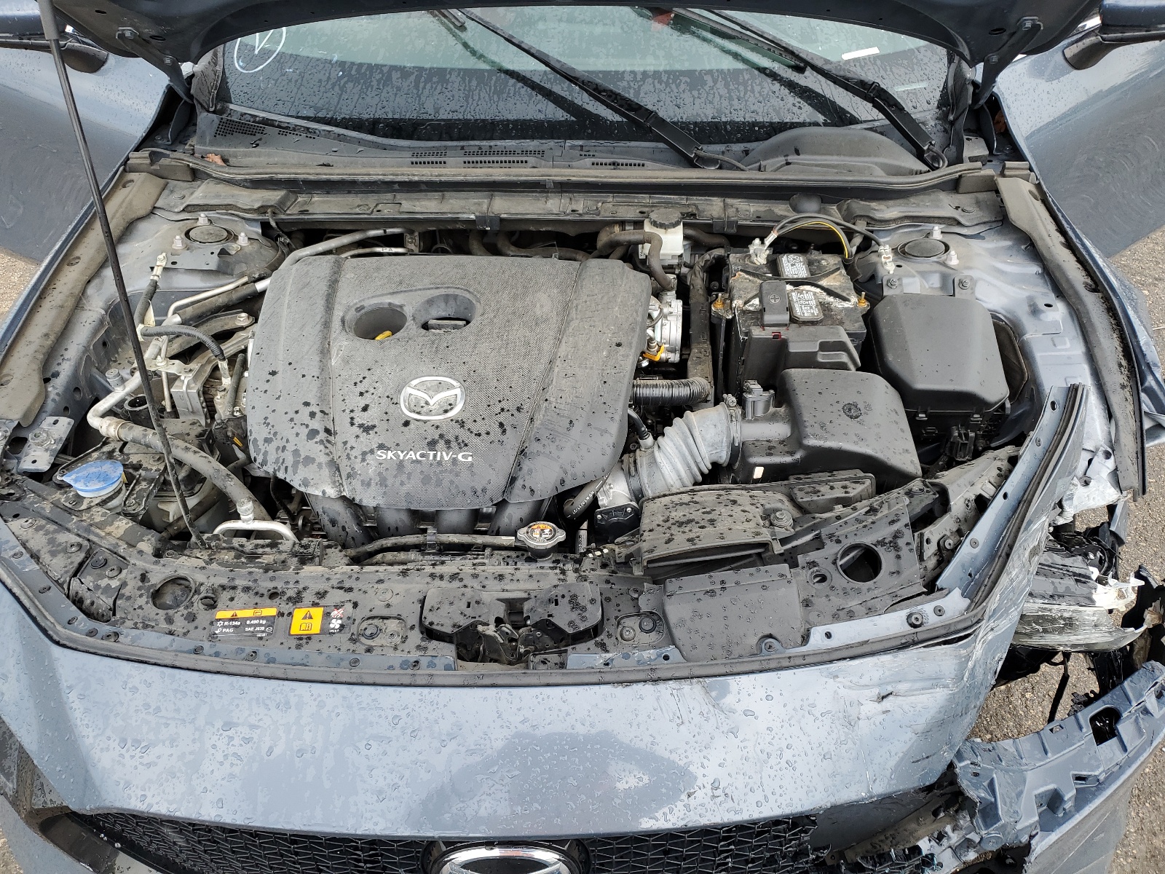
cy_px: 437
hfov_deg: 67.3
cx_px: 582
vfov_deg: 53.1
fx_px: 875
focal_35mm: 26
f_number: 1.5
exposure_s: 1/312
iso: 50
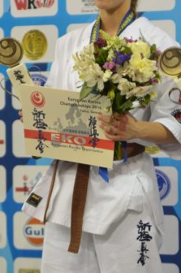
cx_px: 80
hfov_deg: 6.0
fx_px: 1717
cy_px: 95
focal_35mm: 227
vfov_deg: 9.1
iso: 400
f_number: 2.8
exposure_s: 1/125
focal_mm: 75
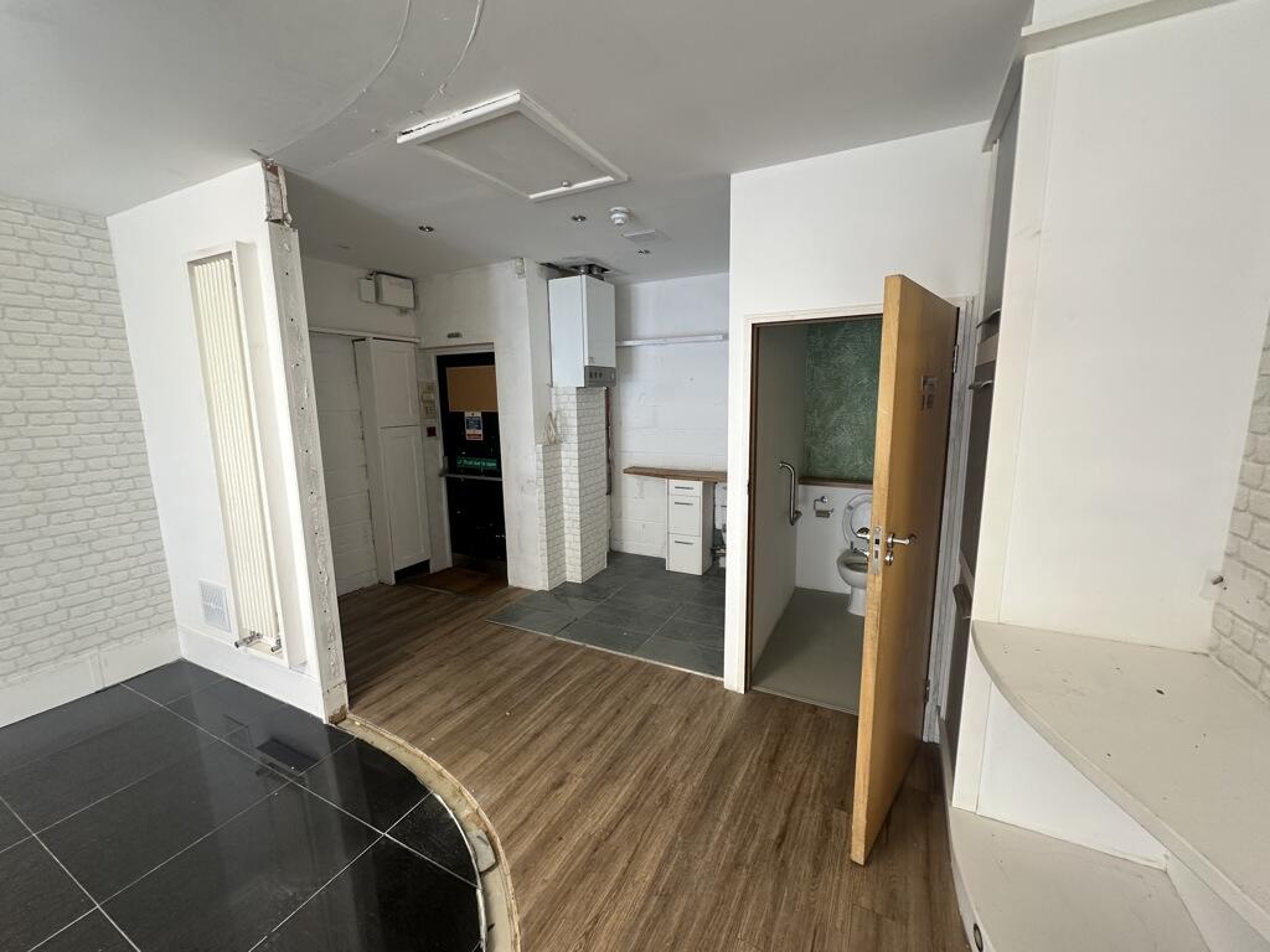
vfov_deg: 85.7
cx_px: 635
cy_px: 476
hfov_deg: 102.1
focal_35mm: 14
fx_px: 514
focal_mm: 2.22
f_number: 2.2
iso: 160
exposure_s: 1/99
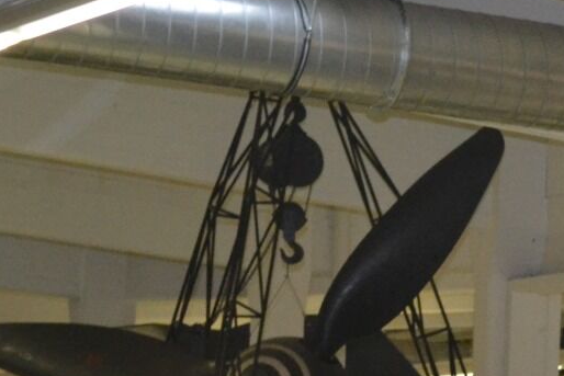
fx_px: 3745
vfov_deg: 5.7
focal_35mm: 239
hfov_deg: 8.2
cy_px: 626
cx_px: 1119
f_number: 5.3
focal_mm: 40
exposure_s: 1/60
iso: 1800
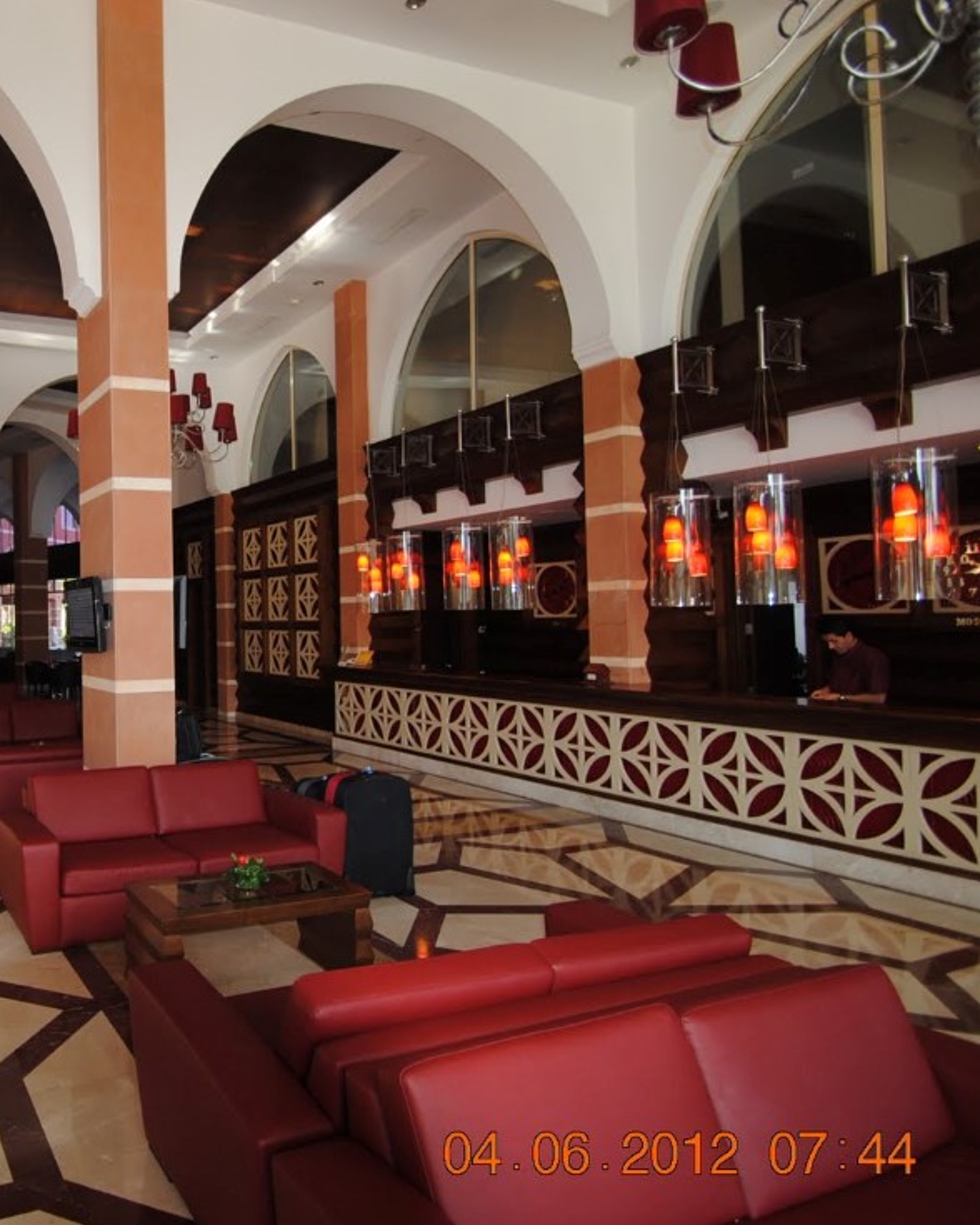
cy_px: 610
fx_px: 798
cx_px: 142
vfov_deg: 75.0
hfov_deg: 56.5
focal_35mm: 22
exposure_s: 1/60
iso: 200
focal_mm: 10
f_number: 3.5
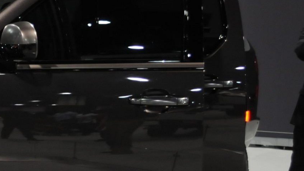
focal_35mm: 120
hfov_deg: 17.0
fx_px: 967
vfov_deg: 10.1
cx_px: -73
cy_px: 122
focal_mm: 26
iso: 800
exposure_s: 1/30
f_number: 4.2
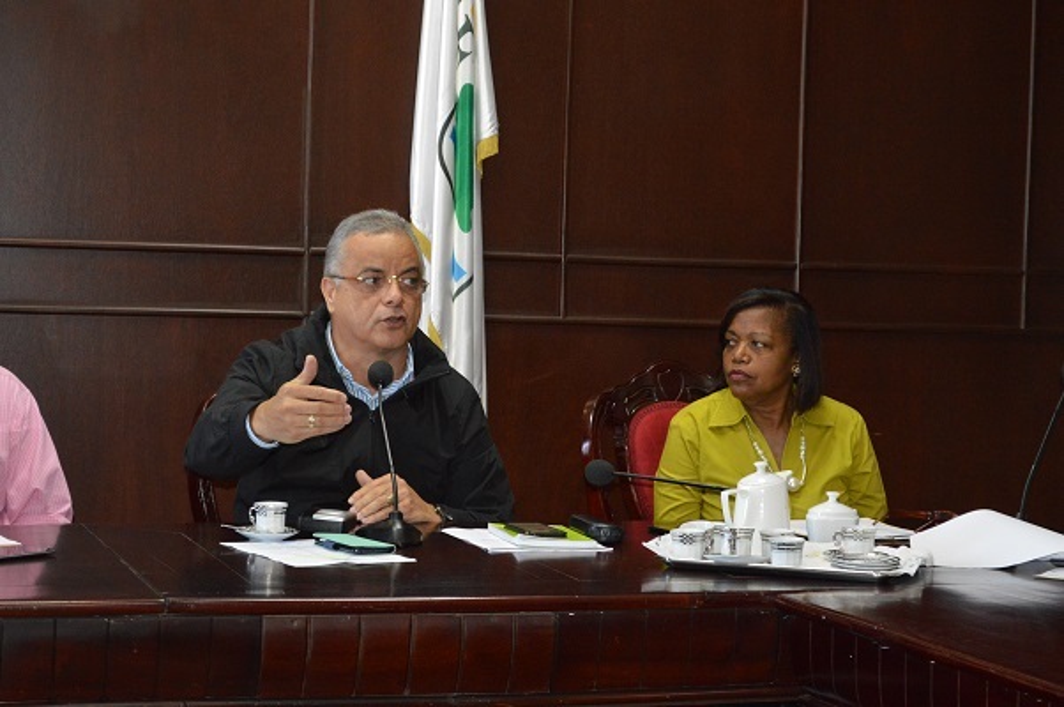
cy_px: 354
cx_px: 532
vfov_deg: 16.5
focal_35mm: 82
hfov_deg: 24.6
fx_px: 2436
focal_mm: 55
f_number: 5.6
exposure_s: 1/60
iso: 2200
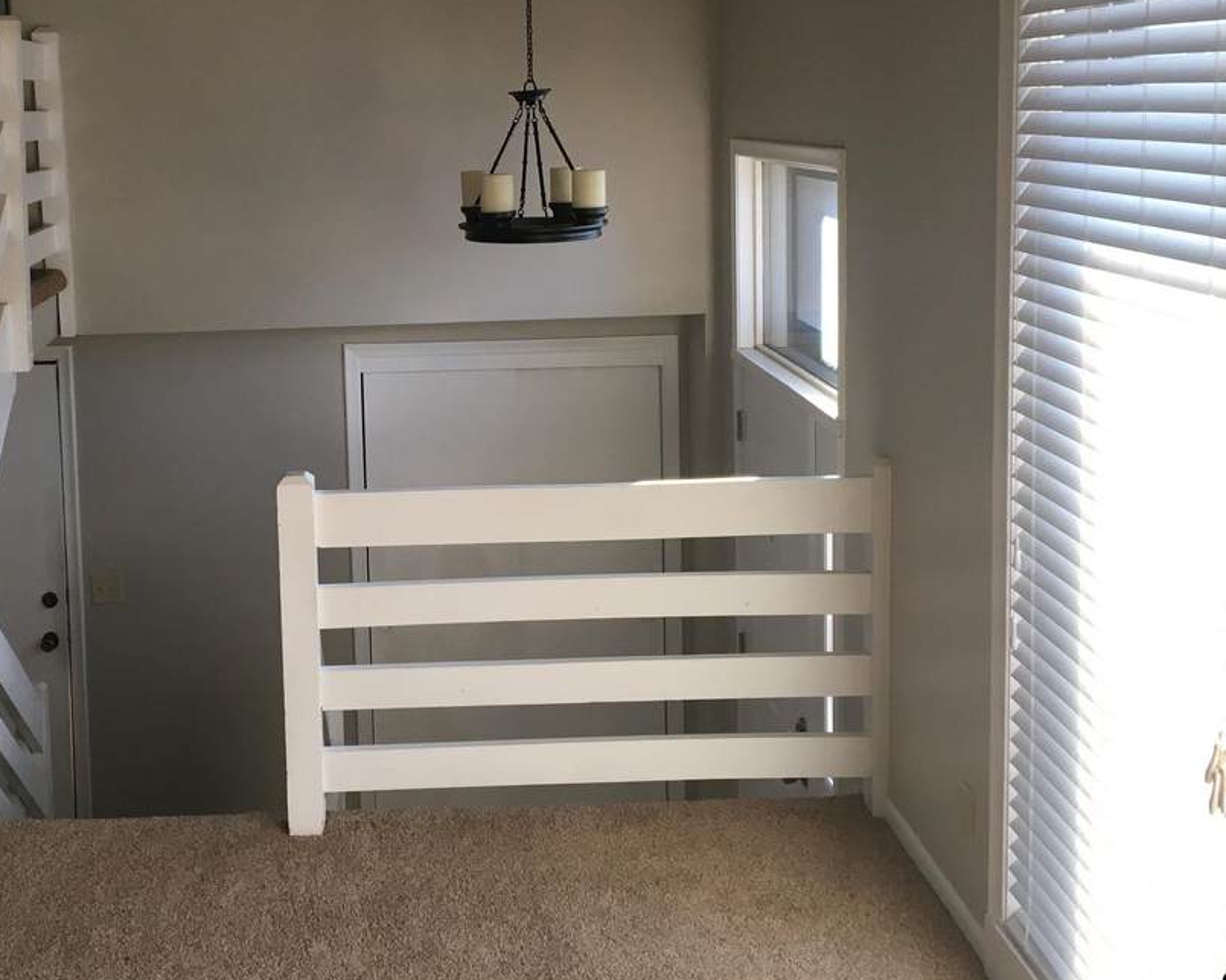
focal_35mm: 45
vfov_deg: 32.9
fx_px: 1633
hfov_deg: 40.5
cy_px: 271
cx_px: 385
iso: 32
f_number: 2.2
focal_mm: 4.15
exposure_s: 1/40
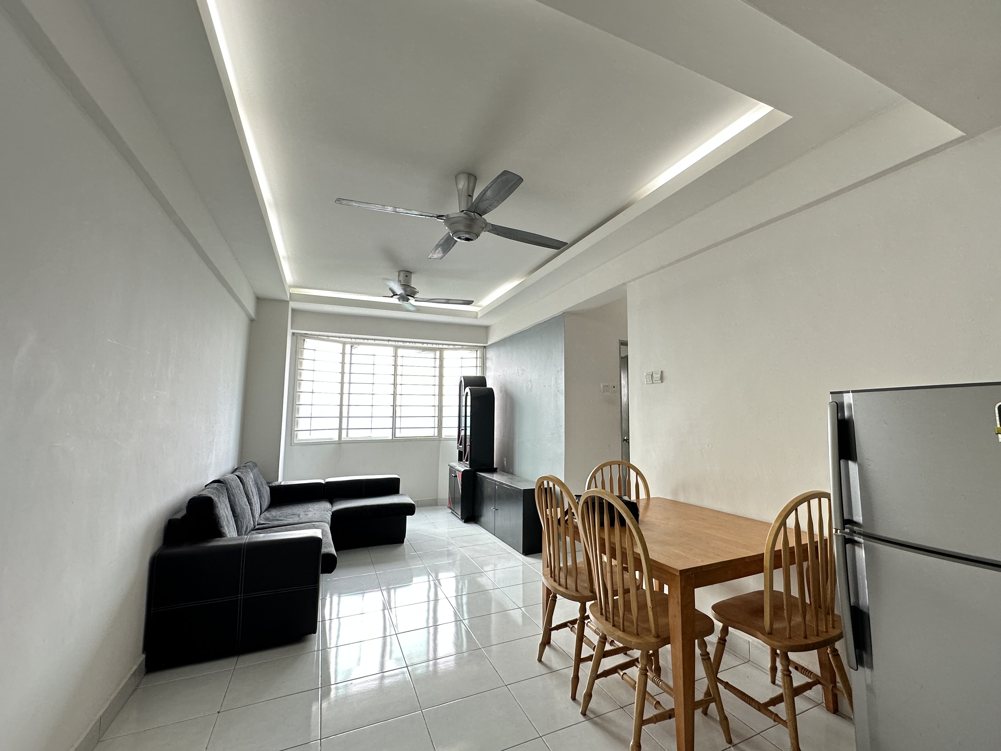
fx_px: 463
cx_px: 560
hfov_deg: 94.1
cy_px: 362
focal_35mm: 16
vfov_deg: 78.1
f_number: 2.2
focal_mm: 2.22
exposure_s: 1/100
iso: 160
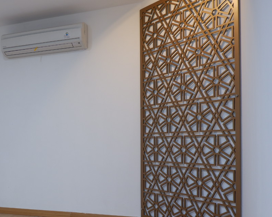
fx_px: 386
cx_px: -27
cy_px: 144
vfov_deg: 31.2
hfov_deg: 33.8
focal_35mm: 48
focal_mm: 15.2
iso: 200
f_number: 3.5
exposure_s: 1/25
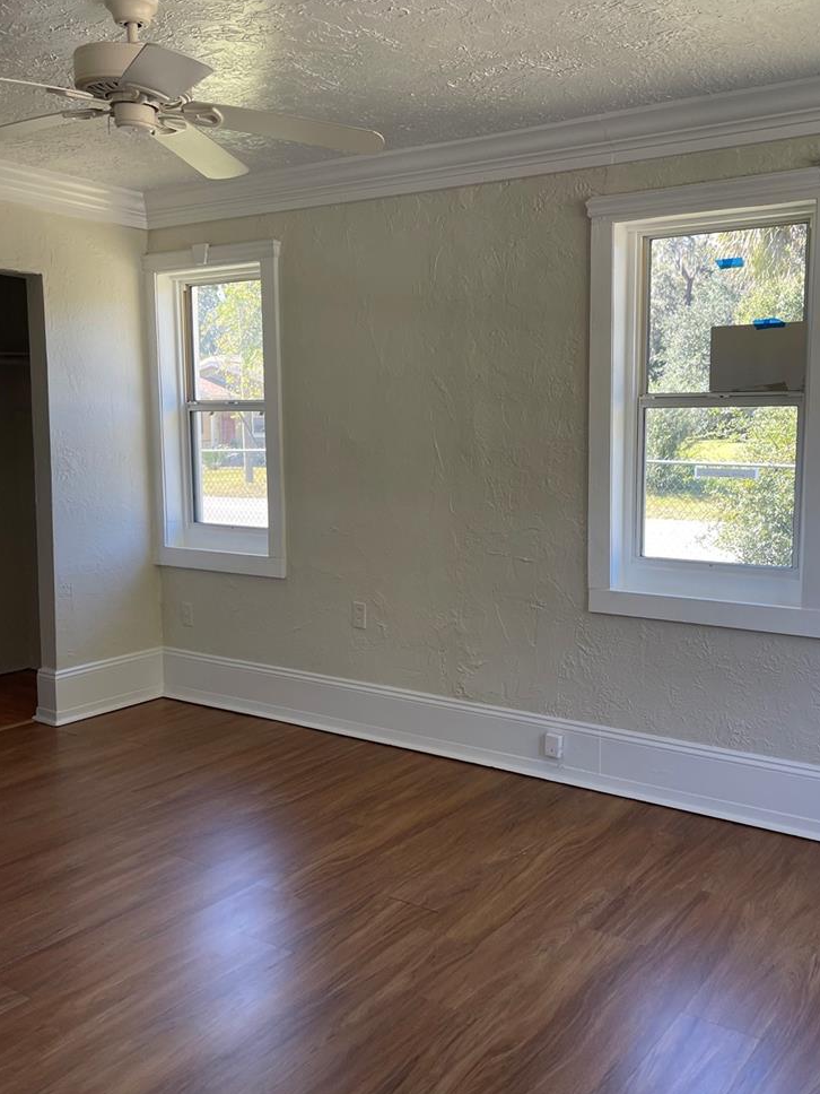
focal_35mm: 31
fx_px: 979
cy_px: 538
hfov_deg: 45.2
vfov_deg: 58.3
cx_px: 486
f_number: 1.6
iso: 50
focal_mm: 5.1
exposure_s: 1/121
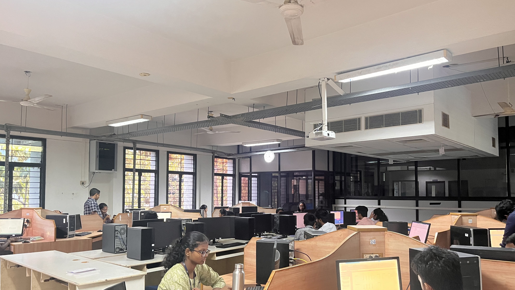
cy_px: 174
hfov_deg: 66.1
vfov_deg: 40.0
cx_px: 263
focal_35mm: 29
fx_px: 396
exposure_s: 1/33
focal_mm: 5.1
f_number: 1.6
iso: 640
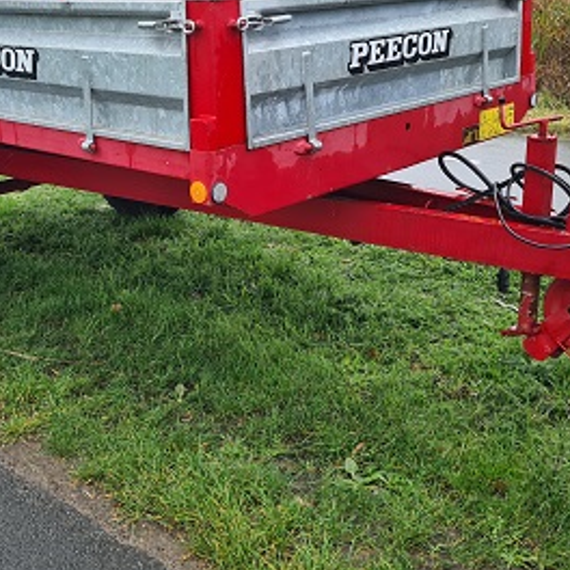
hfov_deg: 36.0
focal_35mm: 47
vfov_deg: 35.8
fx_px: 876
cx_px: 233
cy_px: 211
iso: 50
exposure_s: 1/345
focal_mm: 5.4
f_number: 1.8
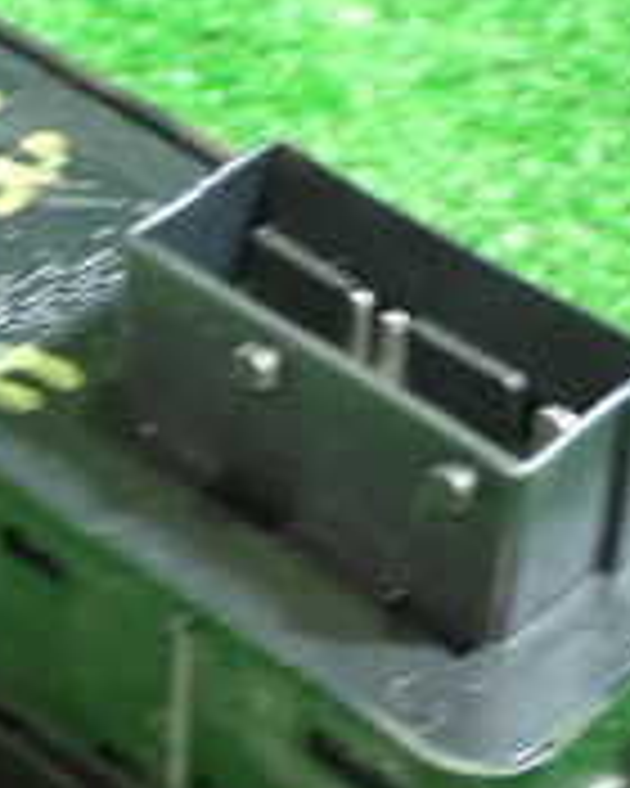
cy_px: 455
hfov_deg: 10.5
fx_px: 3426
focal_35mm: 147
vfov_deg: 13.1
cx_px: 68
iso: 800
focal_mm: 7.84
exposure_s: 1/20
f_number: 2.9
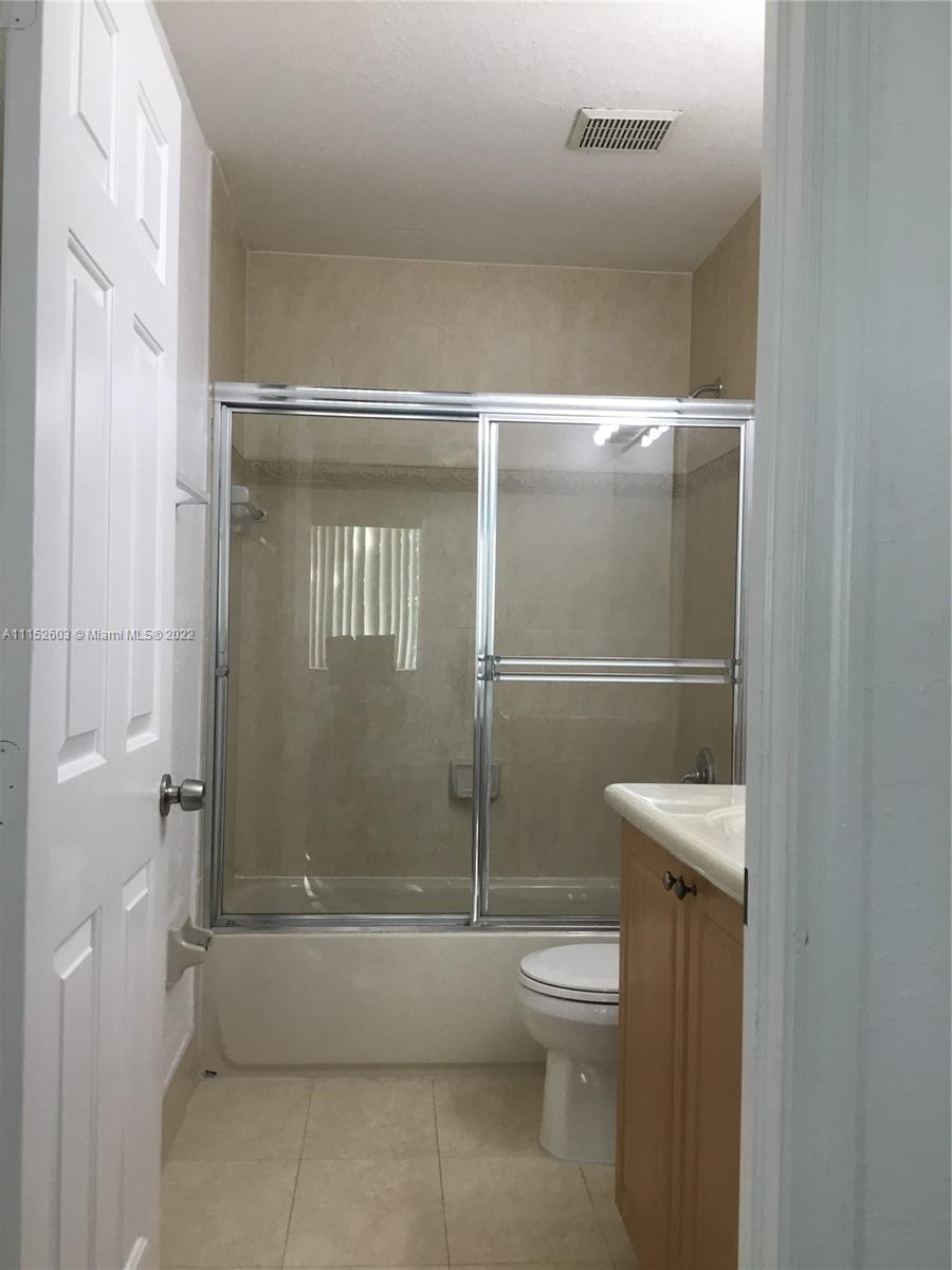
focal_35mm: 31
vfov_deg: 58.4
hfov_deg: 45.4
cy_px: 635
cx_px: 476
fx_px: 1137
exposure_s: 1/40
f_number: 2.4
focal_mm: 3.3
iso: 25
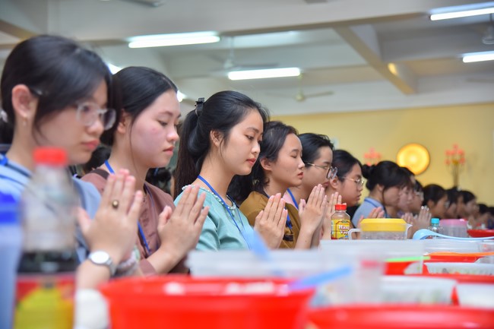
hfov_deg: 30.5
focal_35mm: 66
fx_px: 905
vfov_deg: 20.6
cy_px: 164
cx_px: 247
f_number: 4
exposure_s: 1/80
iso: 640
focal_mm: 66
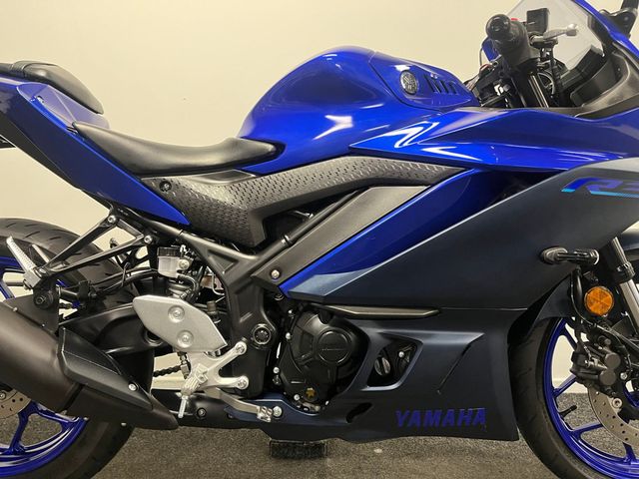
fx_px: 480
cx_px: 320
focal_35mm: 26
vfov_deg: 53.1
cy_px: 240
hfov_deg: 67.3
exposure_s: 1/50
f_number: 1.6
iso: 320
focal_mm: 5.1
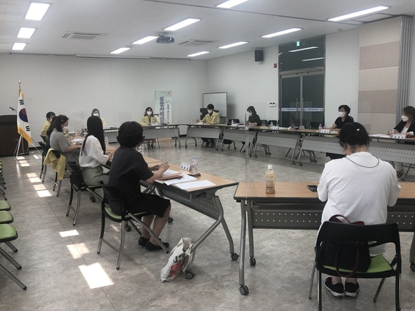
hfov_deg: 59.9
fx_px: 360
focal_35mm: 30
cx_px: 220
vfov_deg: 46.8
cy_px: 156
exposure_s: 1/40
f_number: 1.8
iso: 25
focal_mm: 3.99
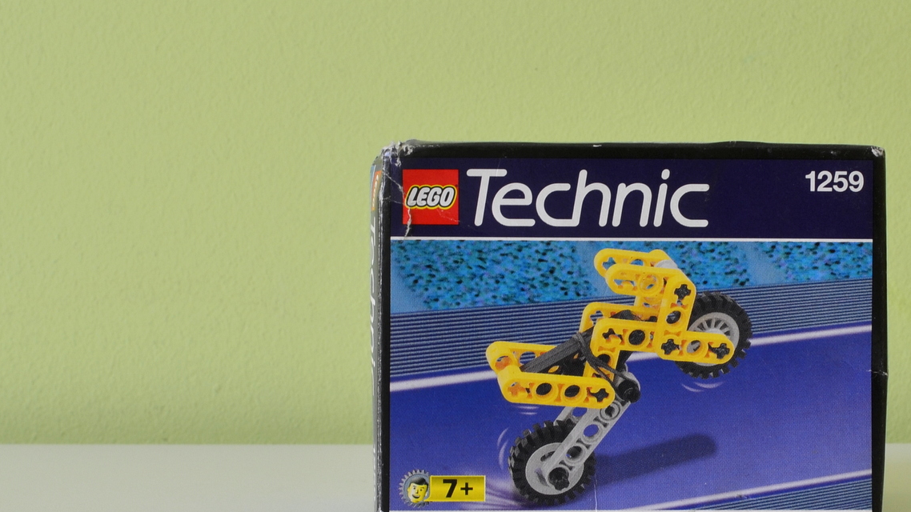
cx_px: 637
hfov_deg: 38.5
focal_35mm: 53
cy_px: 342
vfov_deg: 22.5
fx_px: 1280
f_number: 10
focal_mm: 24
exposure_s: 1/2
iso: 125
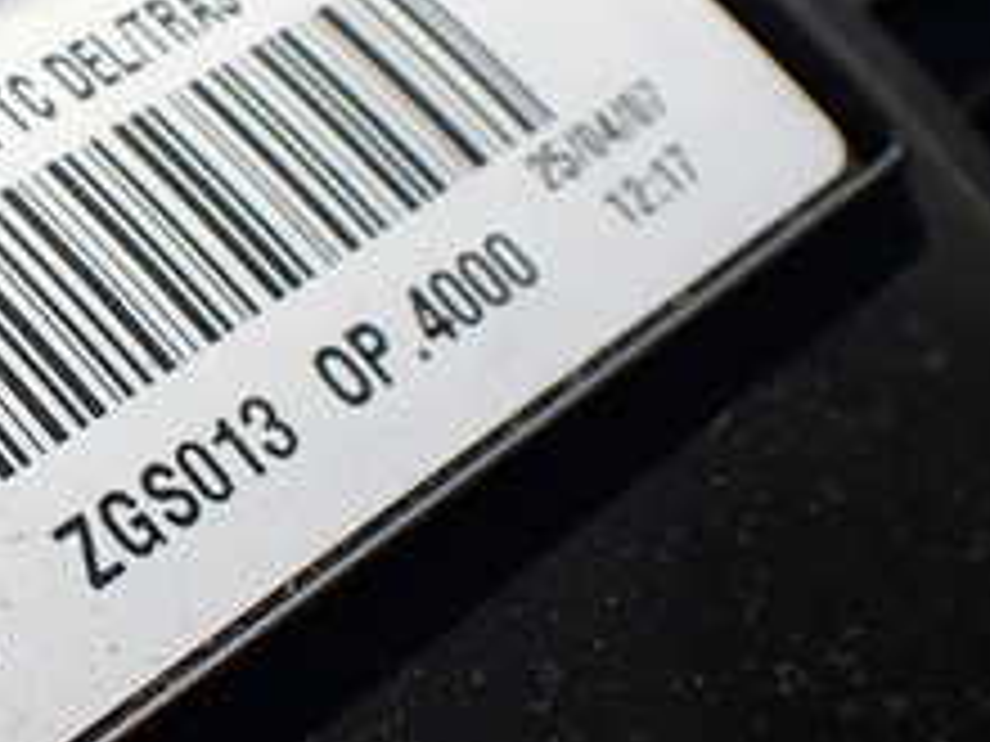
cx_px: -108
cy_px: 387
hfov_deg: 22.5
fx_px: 2345
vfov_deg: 18.0
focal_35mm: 82
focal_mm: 5.4
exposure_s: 1/1000
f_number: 3.2
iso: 100
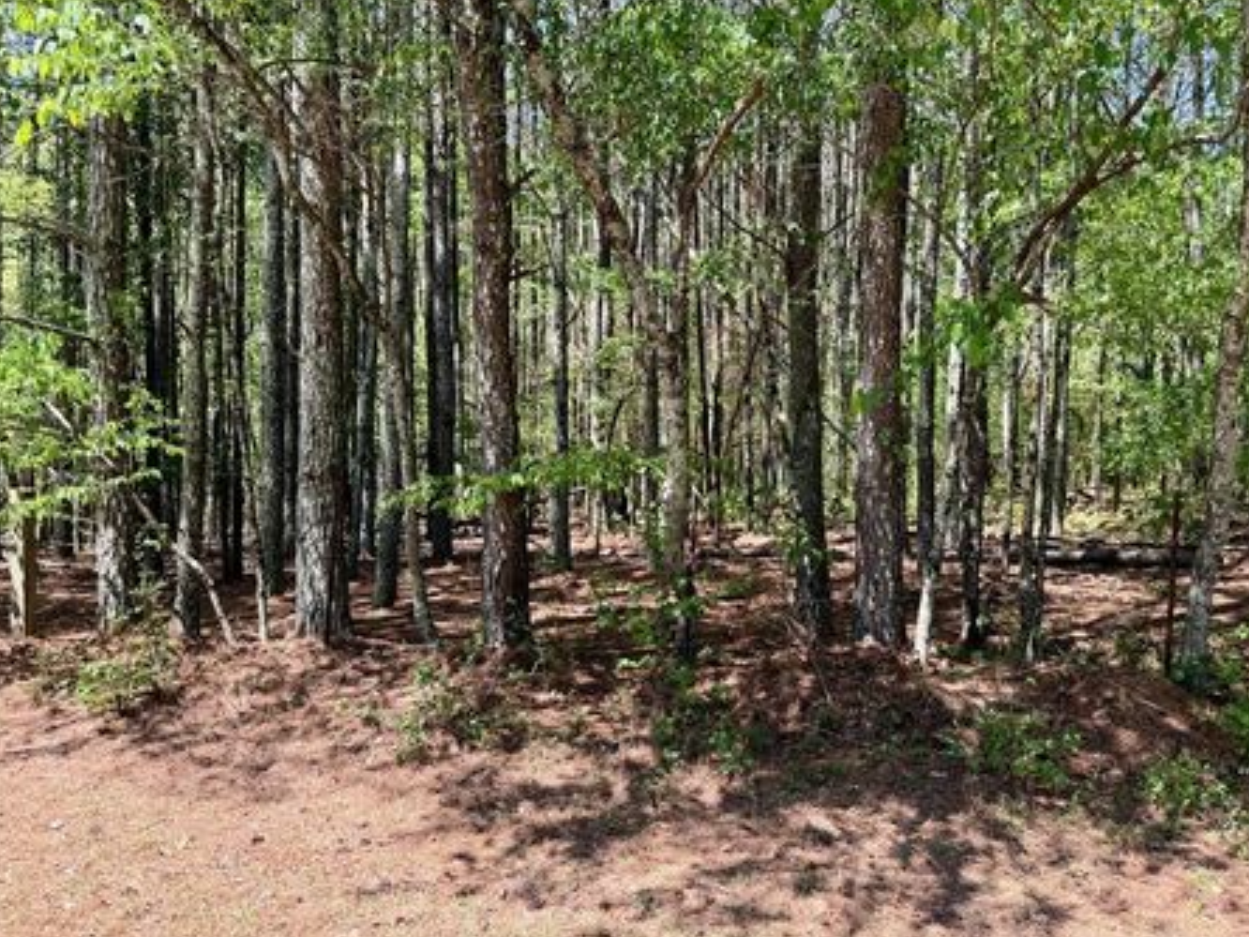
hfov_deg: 65.1
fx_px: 974
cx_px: 692
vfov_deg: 51.3
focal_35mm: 27
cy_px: 491
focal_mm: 6.76
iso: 100
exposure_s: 1/580
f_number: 1.78
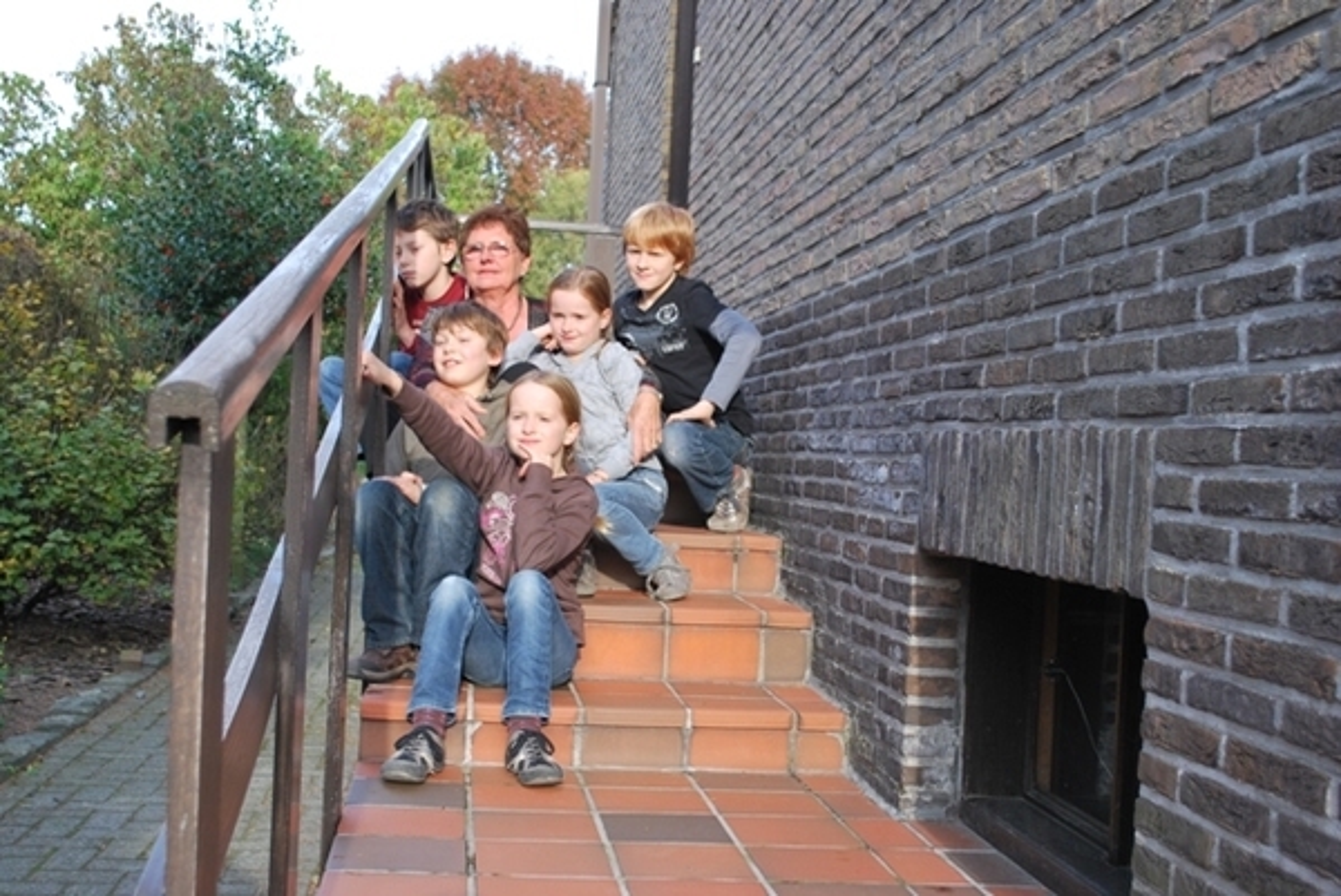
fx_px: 1566
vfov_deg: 31.9
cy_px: 448
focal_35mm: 42
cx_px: 670
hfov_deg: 46.4
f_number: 5.6
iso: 200
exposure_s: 1/125
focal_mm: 28
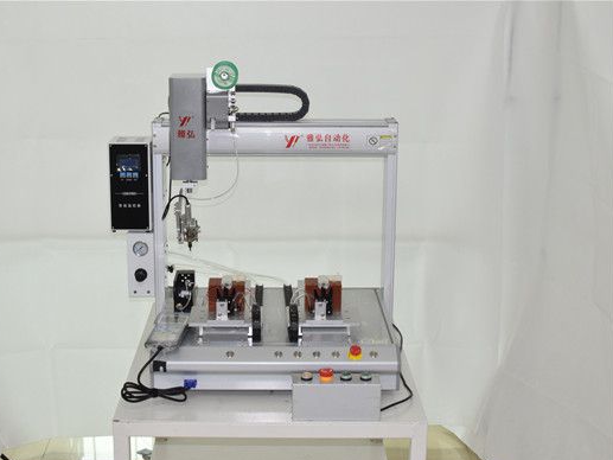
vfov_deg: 25.0
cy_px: 236
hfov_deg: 32.9
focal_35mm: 59
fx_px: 1037
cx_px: 262
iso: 1000
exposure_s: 1/15
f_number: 14
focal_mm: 35
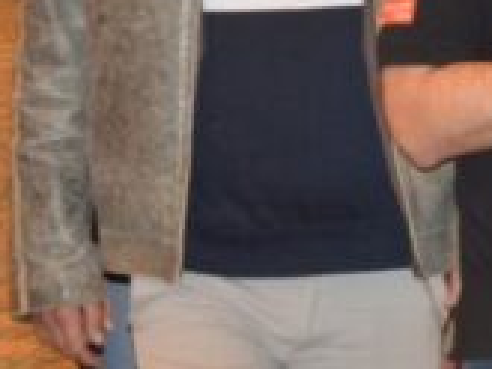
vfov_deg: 3.8
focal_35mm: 389
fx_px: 5533
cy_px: -129
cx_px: 799
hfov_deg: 5.0
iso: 1000
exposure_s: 1/60
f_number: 4.5
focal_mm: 62
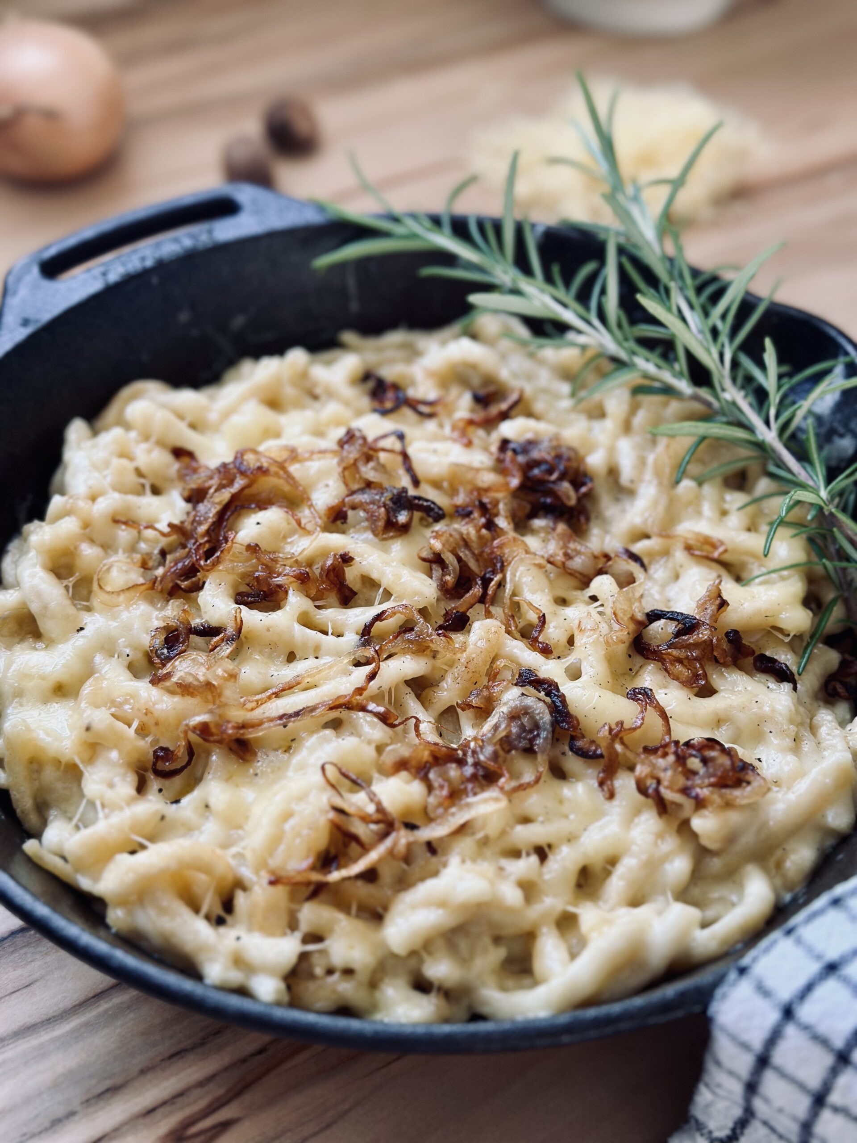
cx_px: 428
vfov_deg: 39.7
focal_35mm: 48
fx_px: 1584
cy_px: 572
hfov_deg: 30.3
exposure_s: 1/68
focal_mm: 6.86
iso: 125
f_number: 1.78
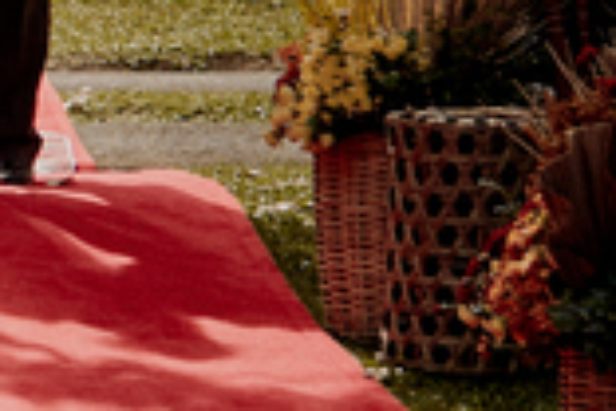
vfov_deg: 5.1
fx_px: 4603
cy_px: -207
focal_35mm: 269
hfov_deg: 7.1
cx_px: -924
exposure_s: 1/200
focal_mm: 35
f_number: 4
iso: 100
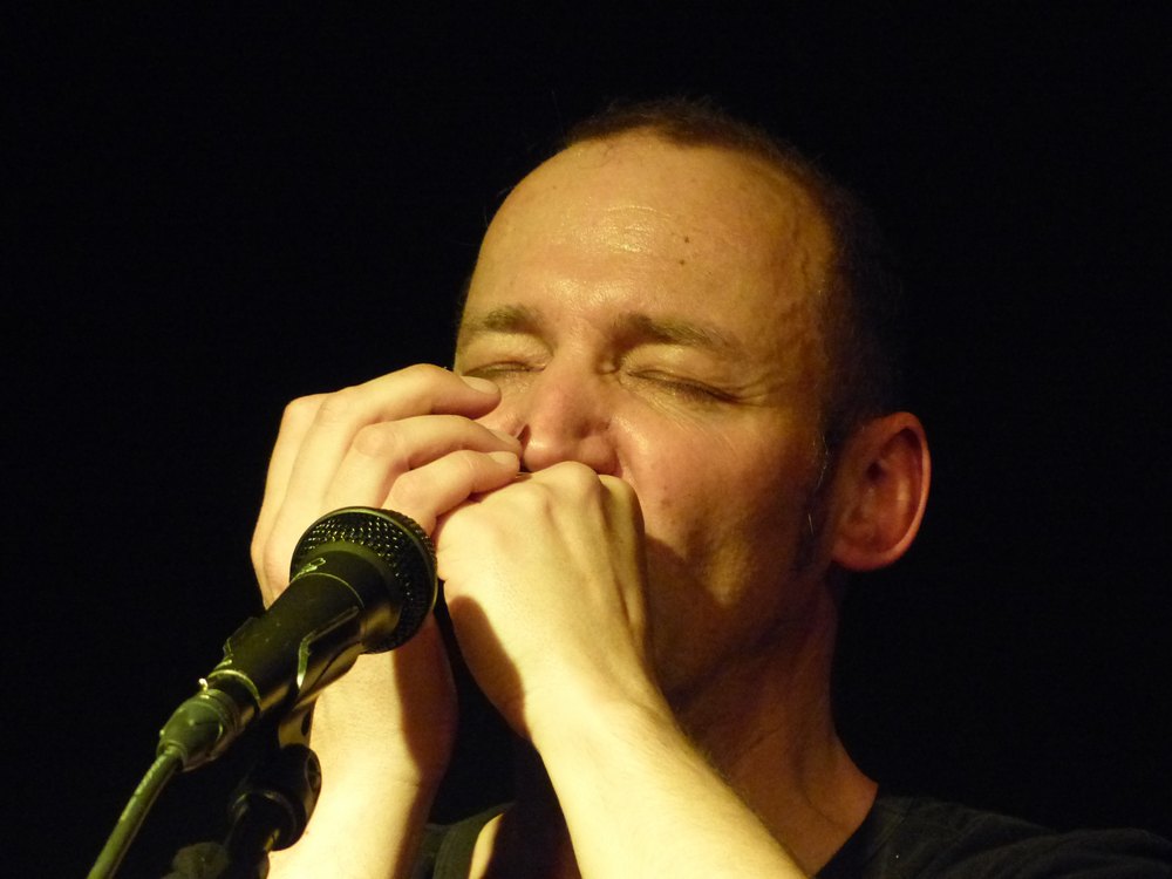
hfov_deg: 6.8
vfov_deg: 5.1
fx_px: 9819
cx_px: 586
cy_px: 440
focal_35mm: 290
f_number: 2.8
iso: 1600
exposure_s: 1/80
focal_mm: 52.3
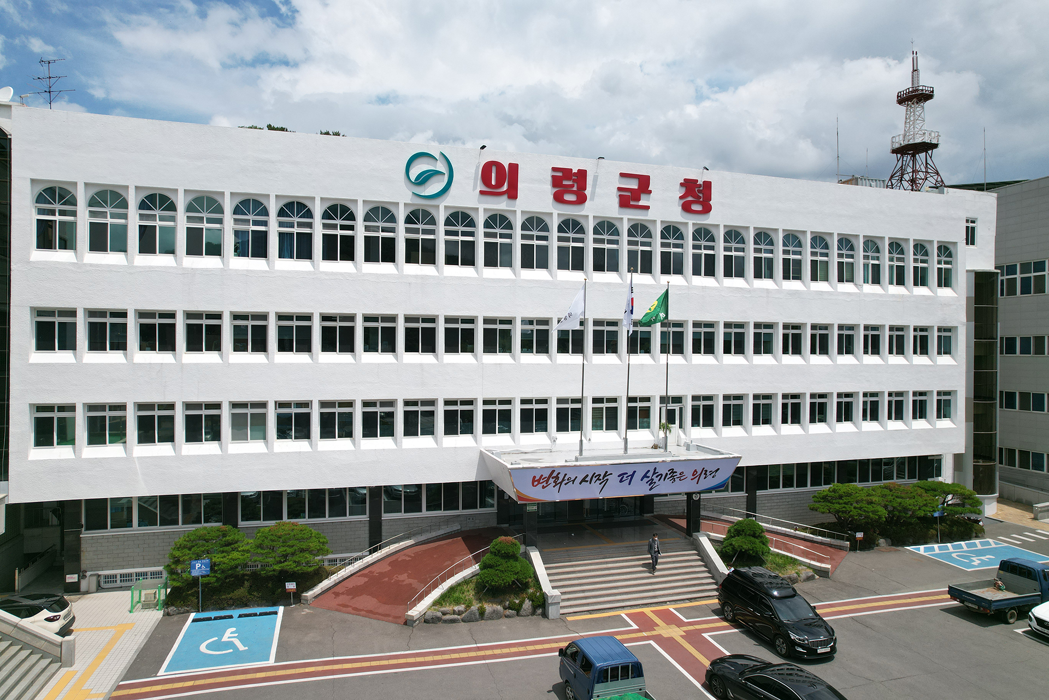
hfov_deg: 78.6
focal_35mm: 22
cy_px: 350
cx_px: 524
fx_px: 641
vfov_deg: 57.2
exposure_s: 1/800
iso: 100
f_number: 2.8
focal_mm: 8.38
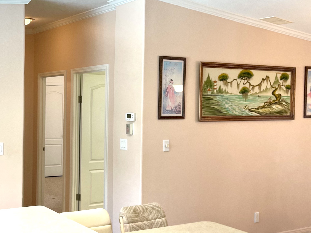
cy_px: 138
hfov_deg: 38.4
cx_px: 71
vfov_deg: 30.2
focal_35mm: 48
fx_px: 431
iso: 32
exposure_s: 1/120
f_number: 1.6
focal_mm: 5.1
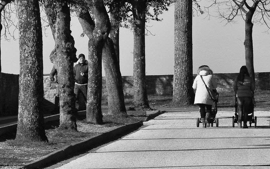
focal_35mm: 380
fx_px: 2796
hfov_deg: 5.5
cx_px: 250
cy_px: 105
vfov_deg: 3.5
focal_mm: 85
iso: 400
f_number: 6.3
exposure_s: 1/1600
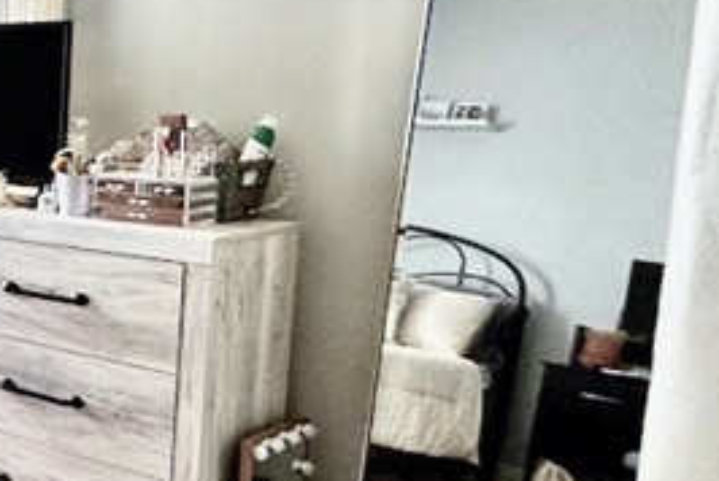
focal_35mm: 56
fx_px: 1120
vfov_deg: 24.2
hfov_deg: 26.0
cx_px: -365
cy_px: 219
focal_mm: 2.22
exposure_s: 1/69
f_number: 2.2
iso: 320
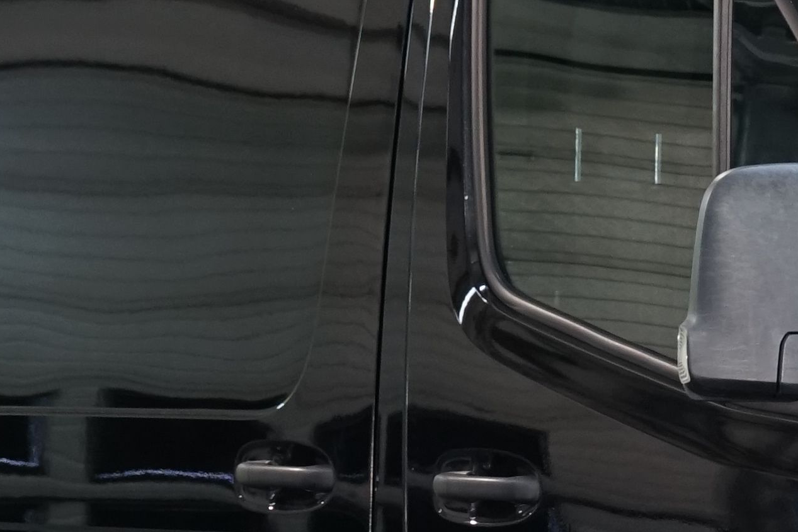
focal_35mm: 251
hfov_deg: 8.2
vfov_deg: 5.5
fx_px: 5564
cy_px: 482
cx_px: 785
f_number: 5.6
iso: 1000
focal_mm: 53
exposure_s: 1/30
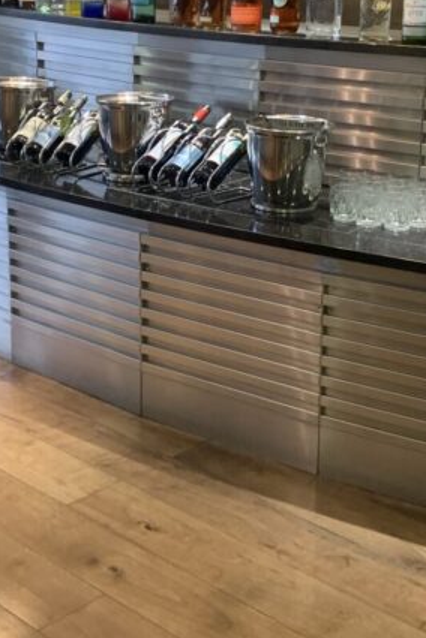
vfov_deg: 30.7
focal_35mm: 65
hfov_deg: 20.9
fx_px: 1154
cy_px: 208
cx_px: 186
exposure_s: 1/33
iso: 400
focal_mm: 4.25
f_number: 1.8
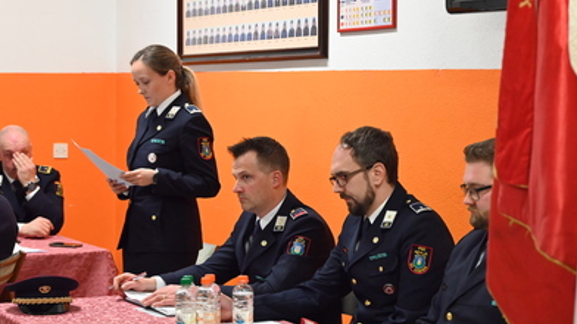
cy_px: 168
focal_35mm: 95
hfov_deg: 22.5
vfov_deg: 12.7
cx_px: 281
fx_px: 1453
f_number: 6.3
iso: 4500
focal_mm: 79
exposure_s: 1/60
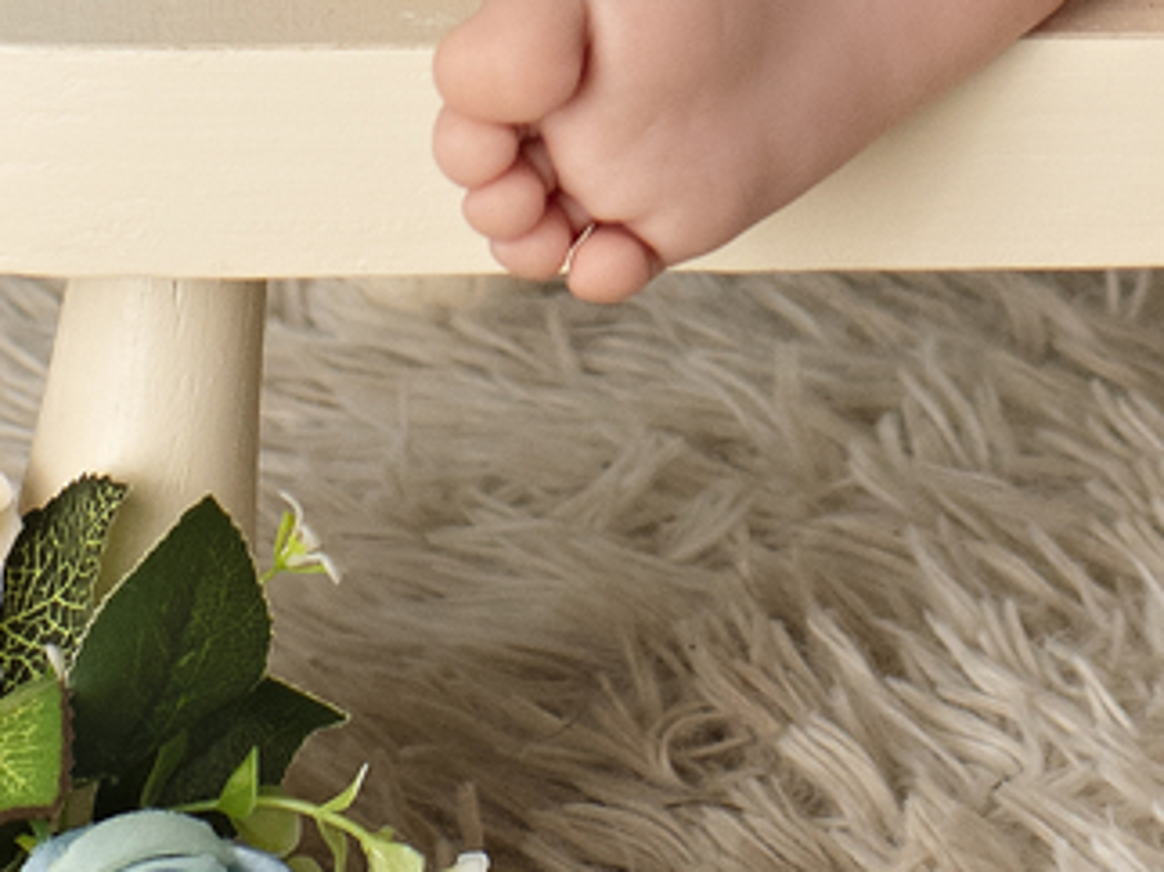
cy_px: -1567
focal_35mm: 282
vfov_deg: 5.0
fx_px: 9468
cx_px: 1016
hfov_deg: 7.0
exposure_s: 1/200
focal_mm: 35
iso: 500
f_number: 3.5
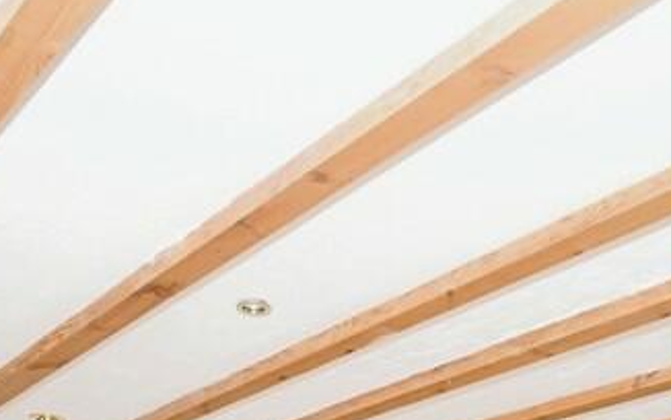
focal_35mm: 48
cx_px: 401
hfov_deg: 41.6
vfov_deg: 21.0
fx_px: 878
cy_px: 693
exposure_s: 1/60
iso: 100
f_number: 4
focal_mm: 15
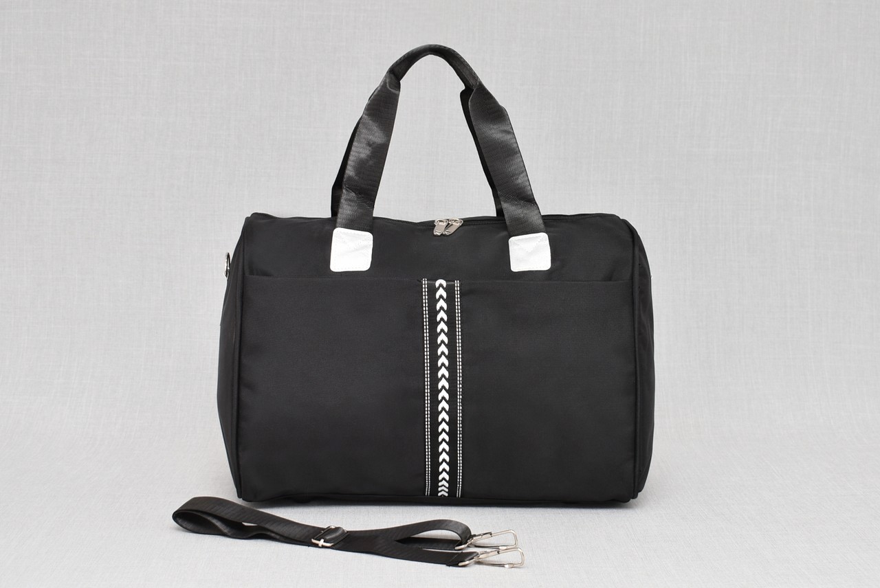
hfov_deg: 37.8
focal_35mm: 52
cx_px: 440
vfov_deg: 25.8
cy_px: 294
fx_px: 1284
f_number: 5.6
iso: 100
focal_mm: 35
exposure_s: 1/60
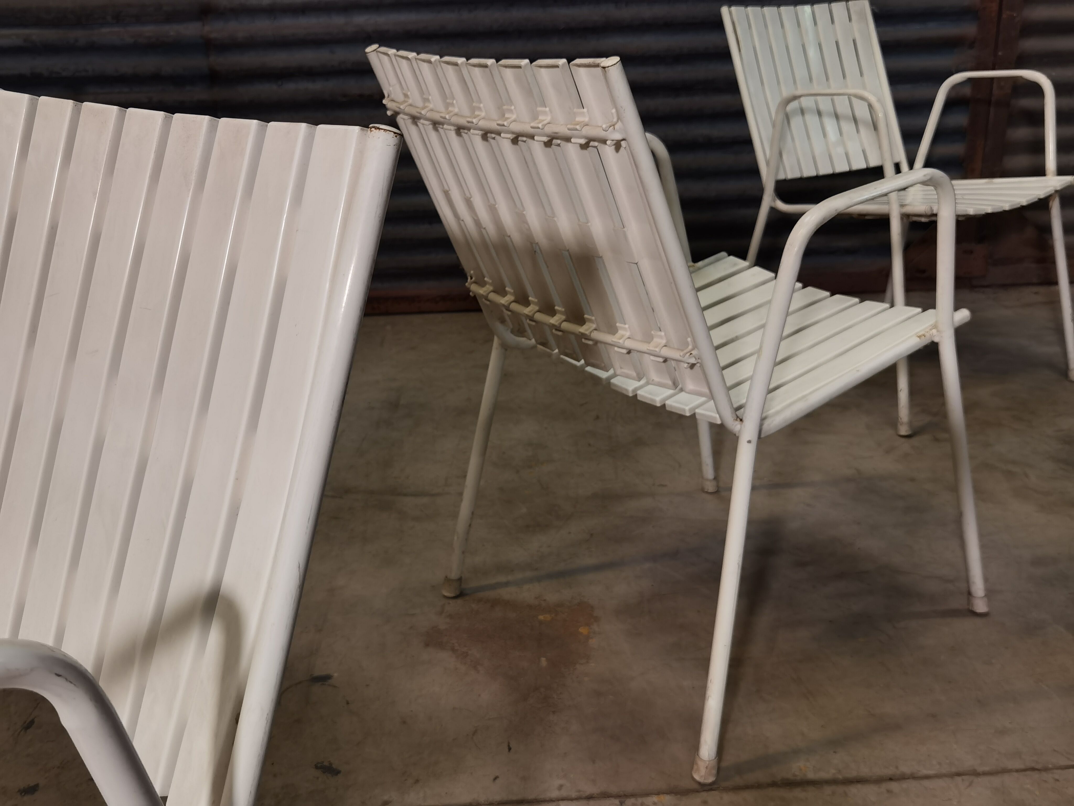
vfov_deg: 41.8
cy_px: 403
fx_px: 1055
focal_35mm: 34
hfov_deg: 54.0
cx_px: 537
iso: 125
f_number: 1.9
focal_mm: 6.71
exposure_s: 1/50
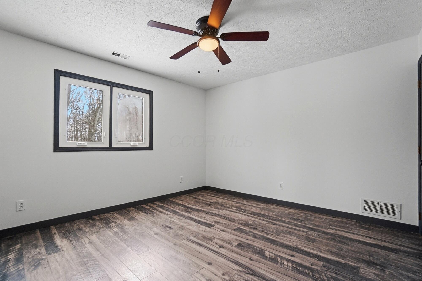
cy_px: 140
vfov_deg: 77.3
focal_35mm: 15
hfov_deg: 100.4
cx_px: 211
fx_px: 176
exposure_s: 1/250
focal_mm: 10
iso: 100
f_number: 4
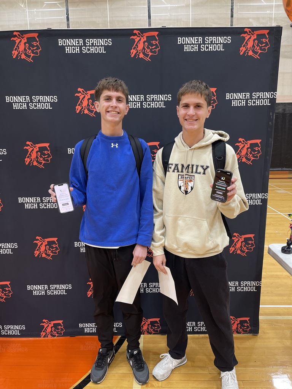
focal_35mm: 25
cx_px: 146
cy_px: 194
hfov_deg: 54.9
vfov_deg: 69.4
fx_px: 281
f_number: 1.6
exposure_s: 1/103
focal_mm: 5.1
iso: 125
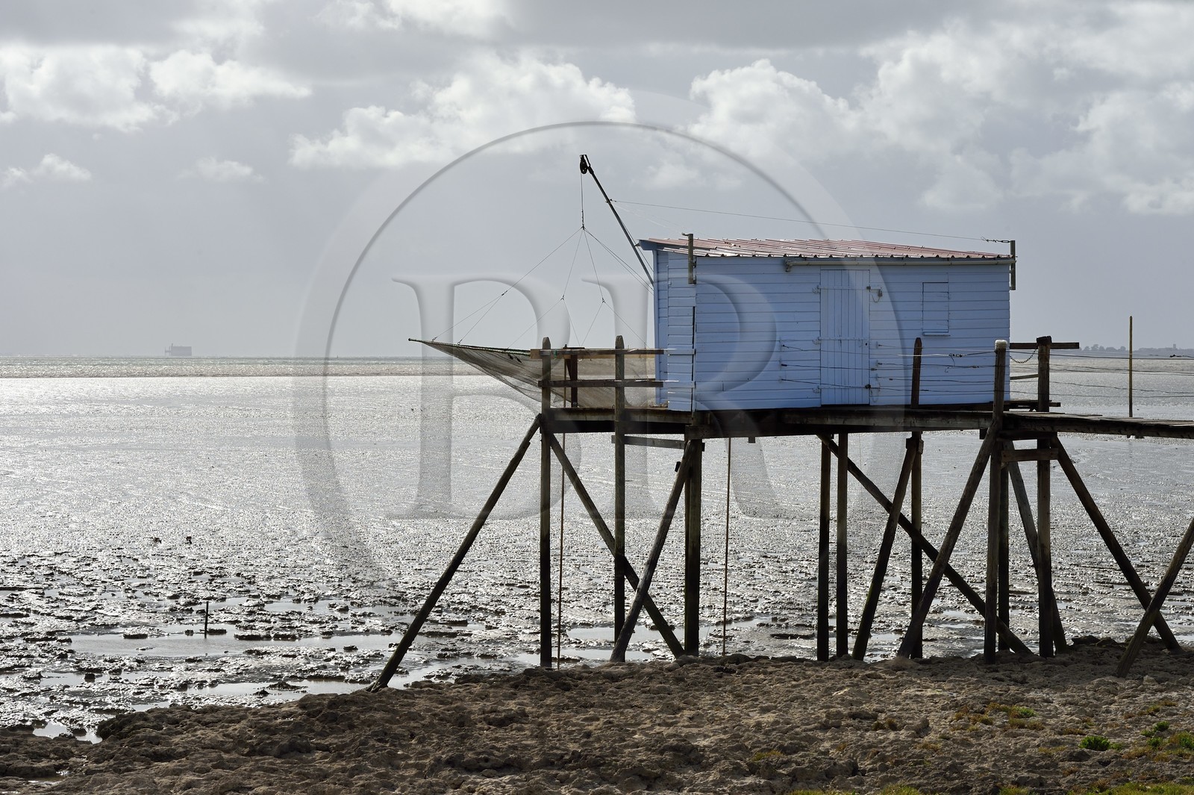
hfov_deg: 18.6
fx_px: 3646
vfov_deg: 12.4
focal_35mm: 110
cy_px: 398
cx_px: 597
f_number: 14
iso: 200
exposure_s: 1/400
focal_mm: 110
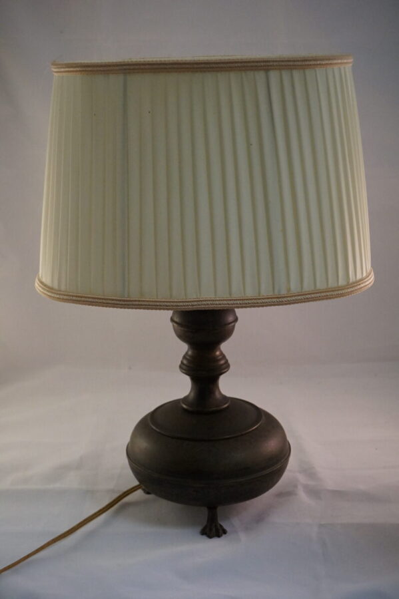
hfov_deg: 24.4
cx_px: 200
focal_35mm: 56
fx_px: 924
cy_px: 300
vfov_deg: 36.0
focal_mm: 37
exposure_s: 1/160
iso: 2500
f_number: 5.6
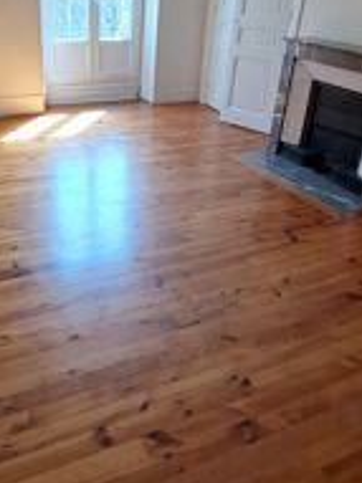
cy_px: 201
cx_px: 119
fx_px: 405
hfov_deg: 47.4
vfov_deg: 61.3
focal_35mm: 29
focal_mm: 1.74
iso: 50
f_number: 2.2
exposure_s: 1/50
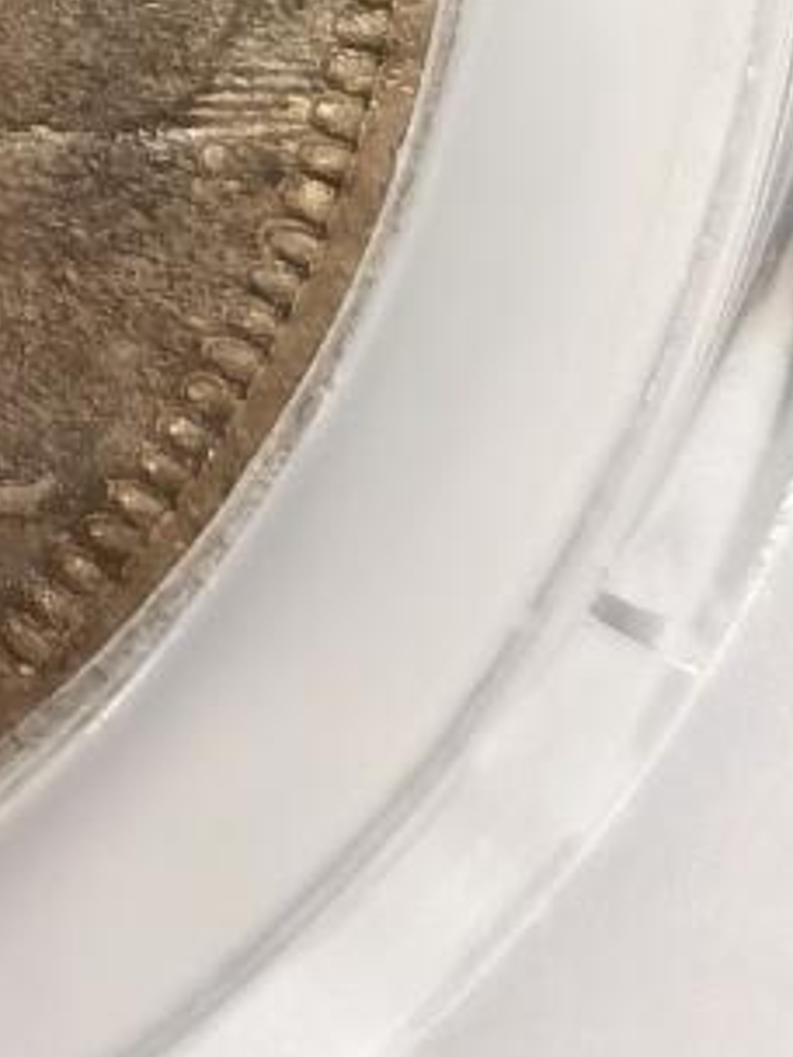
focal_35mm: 320
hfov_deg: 4.6
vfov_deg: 6.0
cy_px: -1116
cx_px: -856
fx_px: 9774
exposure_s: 1/100
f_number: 16
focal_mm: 5.56
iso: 200
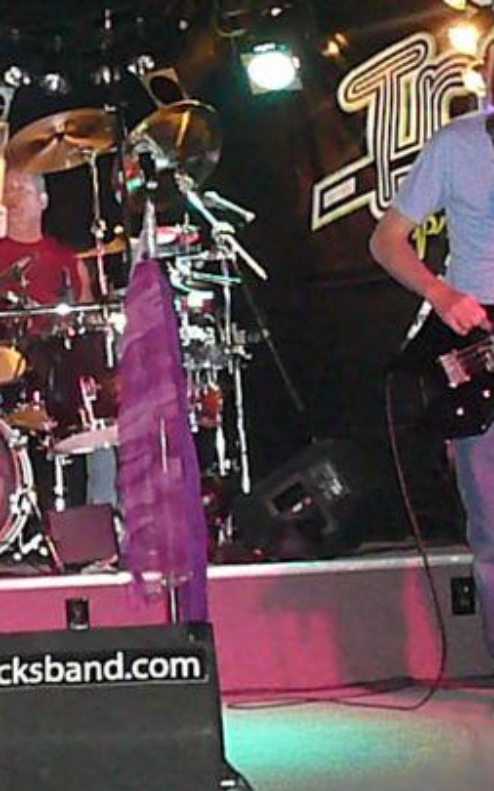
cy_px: 383
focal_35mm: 87
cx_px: -25
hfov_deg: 14.7
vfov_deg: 23.8
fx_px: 1875
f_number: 3.4
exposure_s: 1/30
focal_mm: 7.8
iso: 1600
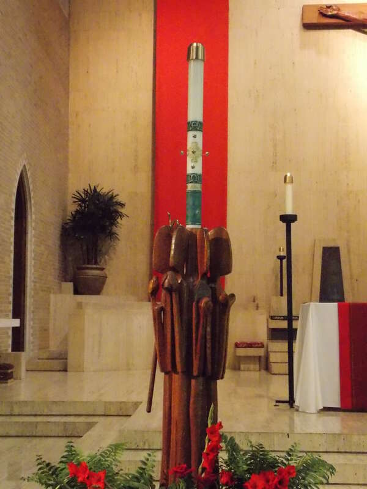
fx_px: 735
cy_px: 244
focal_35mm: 52
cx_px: 184
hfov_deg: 28.0
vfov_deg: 36.8
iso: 1600
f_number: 3.9
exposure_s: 1/100
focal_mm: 9.3
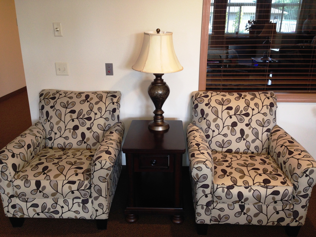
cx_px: 158
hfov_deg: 55.4
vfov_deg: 42.9
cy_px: 118
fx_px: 301
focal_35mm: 33
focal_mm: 4.12
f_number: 2.4
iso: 80
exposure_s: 1/20
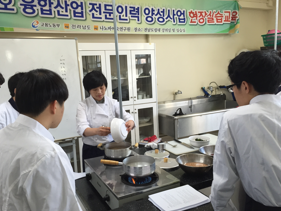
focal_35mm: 32
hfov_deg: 56.8
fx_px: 260
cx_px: 136
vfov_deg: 44.2
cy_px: 108
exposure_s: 1/30
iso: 32
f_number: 2.2
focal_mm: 4.15
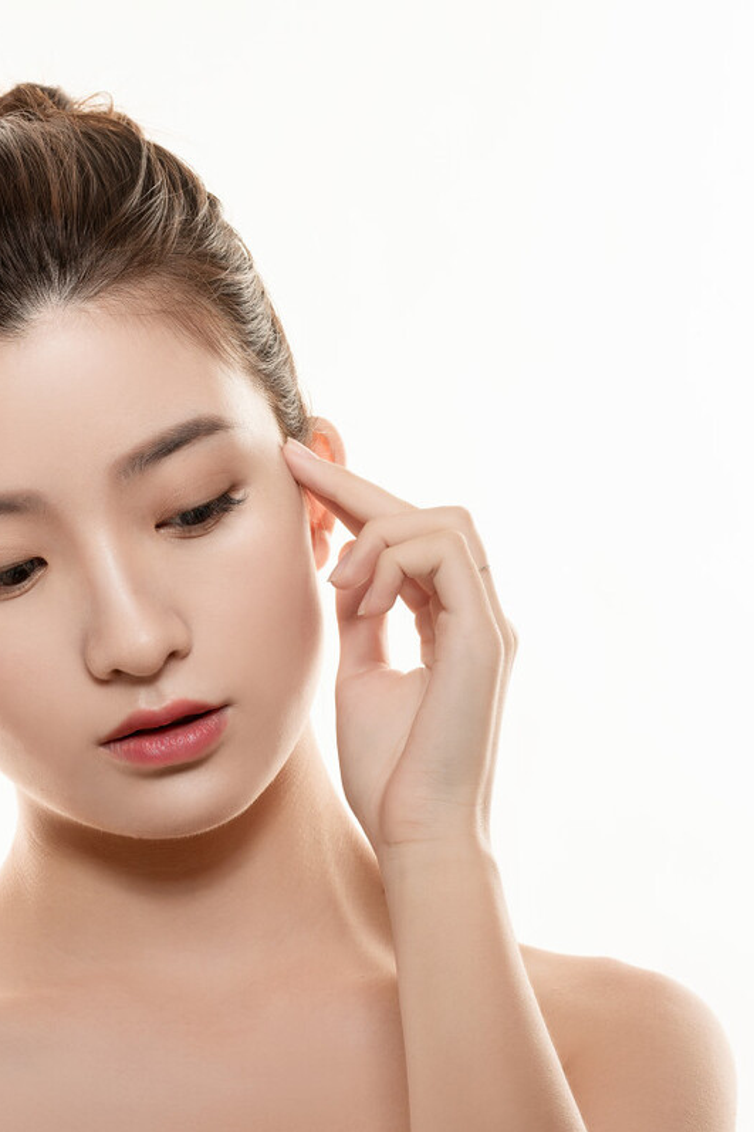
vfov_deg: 16.0
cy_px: 567
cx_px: 105
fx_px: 4023
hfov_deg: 10.7
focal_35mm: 128
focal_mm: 85
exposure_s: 1/100
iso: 200
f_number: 9
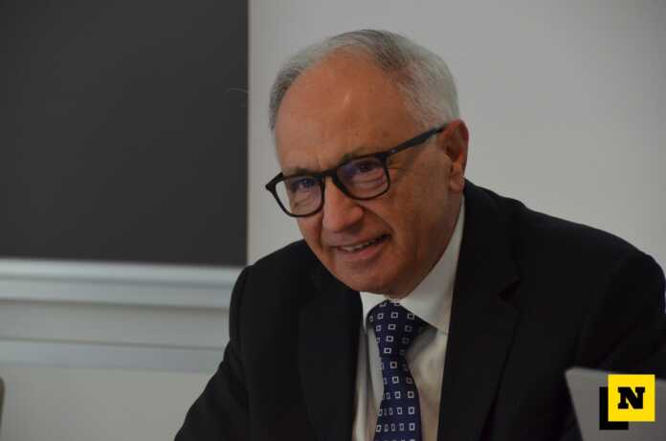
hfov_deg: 10.2
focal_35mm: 202
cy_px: 220
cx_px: 333
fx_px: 3739
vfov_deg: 6.8
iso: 1250
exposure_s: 1/125
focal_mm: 135
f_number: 5.6
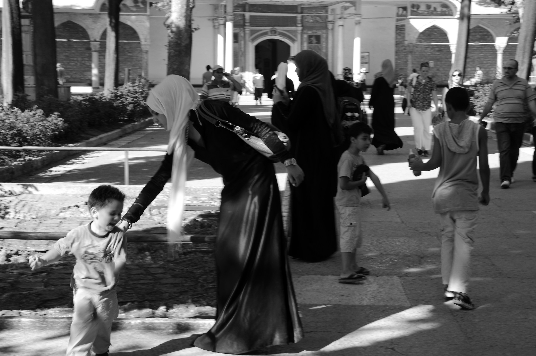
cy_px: 178
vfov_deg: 18.9
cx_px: 268
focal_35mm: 72
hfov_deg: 28.1
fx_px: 1071
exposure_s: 1/50
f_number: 10
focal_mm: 48
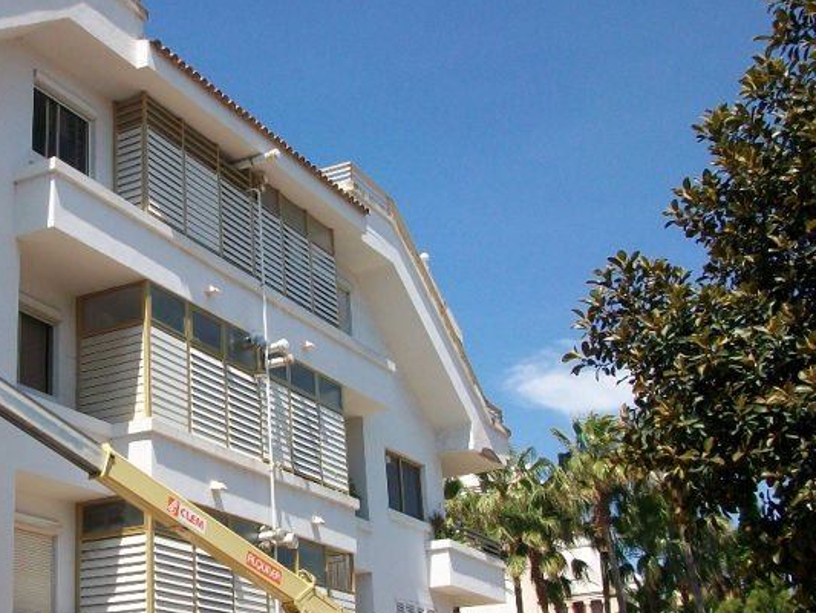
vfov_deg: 27.0
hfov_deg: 34.9
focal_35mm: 54
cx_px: 217
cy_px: 269
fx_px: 1273
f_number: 5.5
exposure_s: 1/320
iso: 64
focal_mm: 5.7
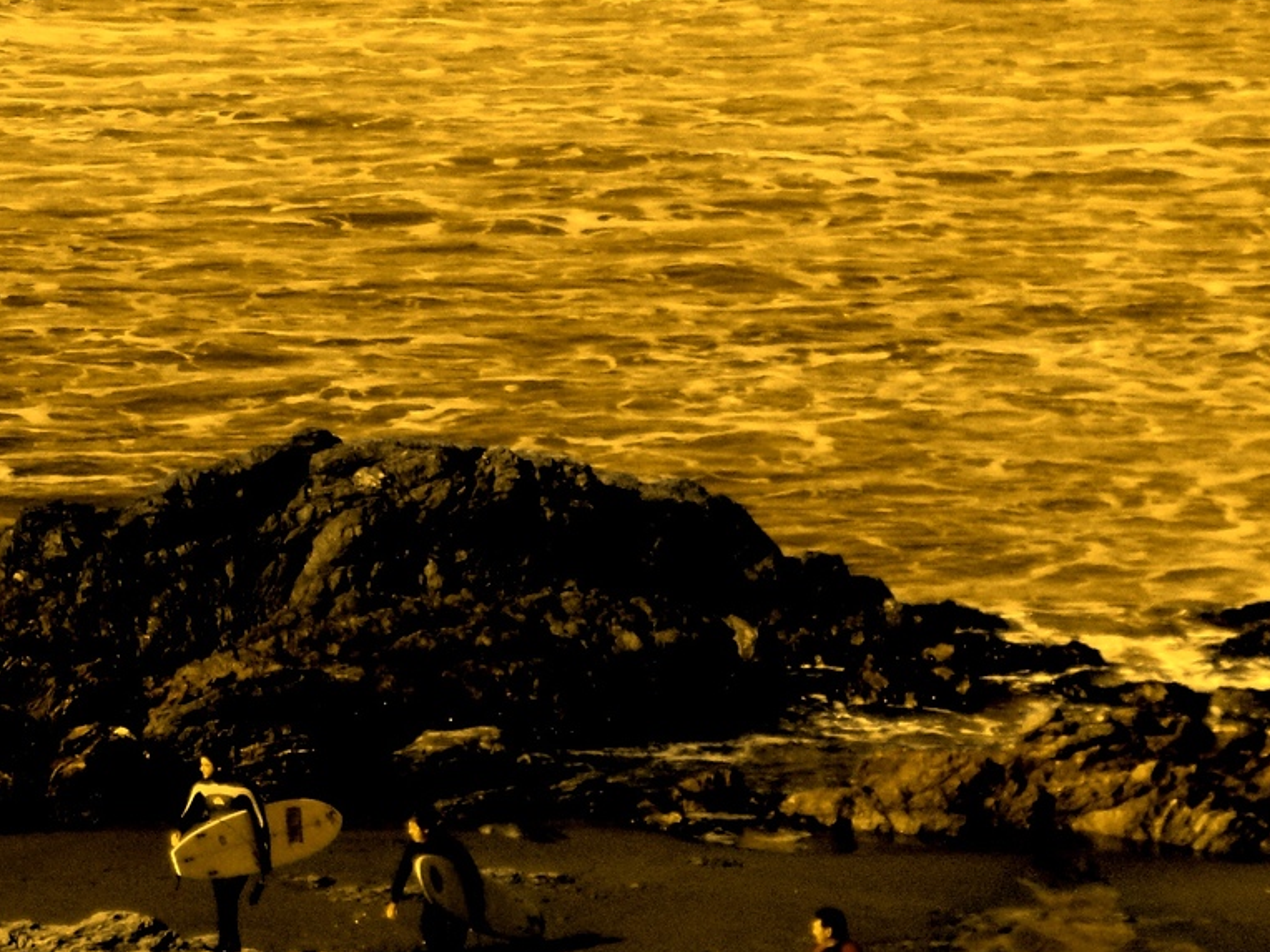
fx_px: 8145
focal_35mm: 222
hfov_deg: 8.9
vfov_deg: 6.7
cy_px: 522
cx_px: -45
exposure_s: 1/800
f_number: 5.9
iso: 400
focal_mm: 18.9
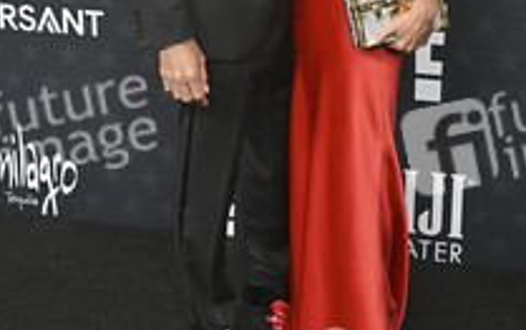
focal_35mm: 72
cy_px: 10
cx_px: 302
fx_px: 1033
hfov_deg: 28.5
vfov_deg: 17.8
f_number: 5.6
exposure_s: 1/320
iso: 1250
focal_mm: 37
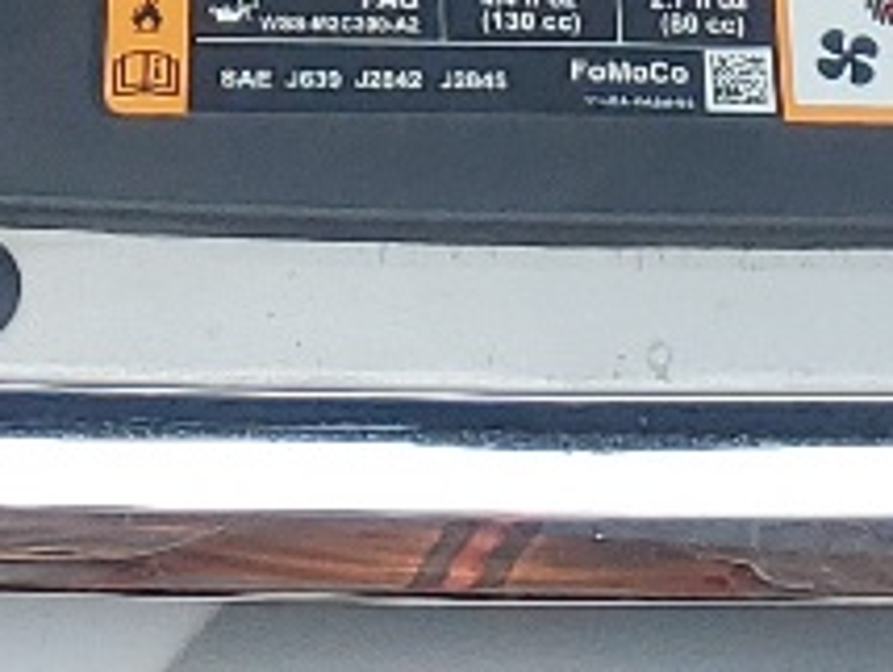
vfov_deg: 7.1
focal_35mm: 194
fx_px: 5010
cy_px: -1102
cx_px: 376
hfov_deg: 10.2
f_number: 1.5
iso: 50
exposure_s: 1/1667
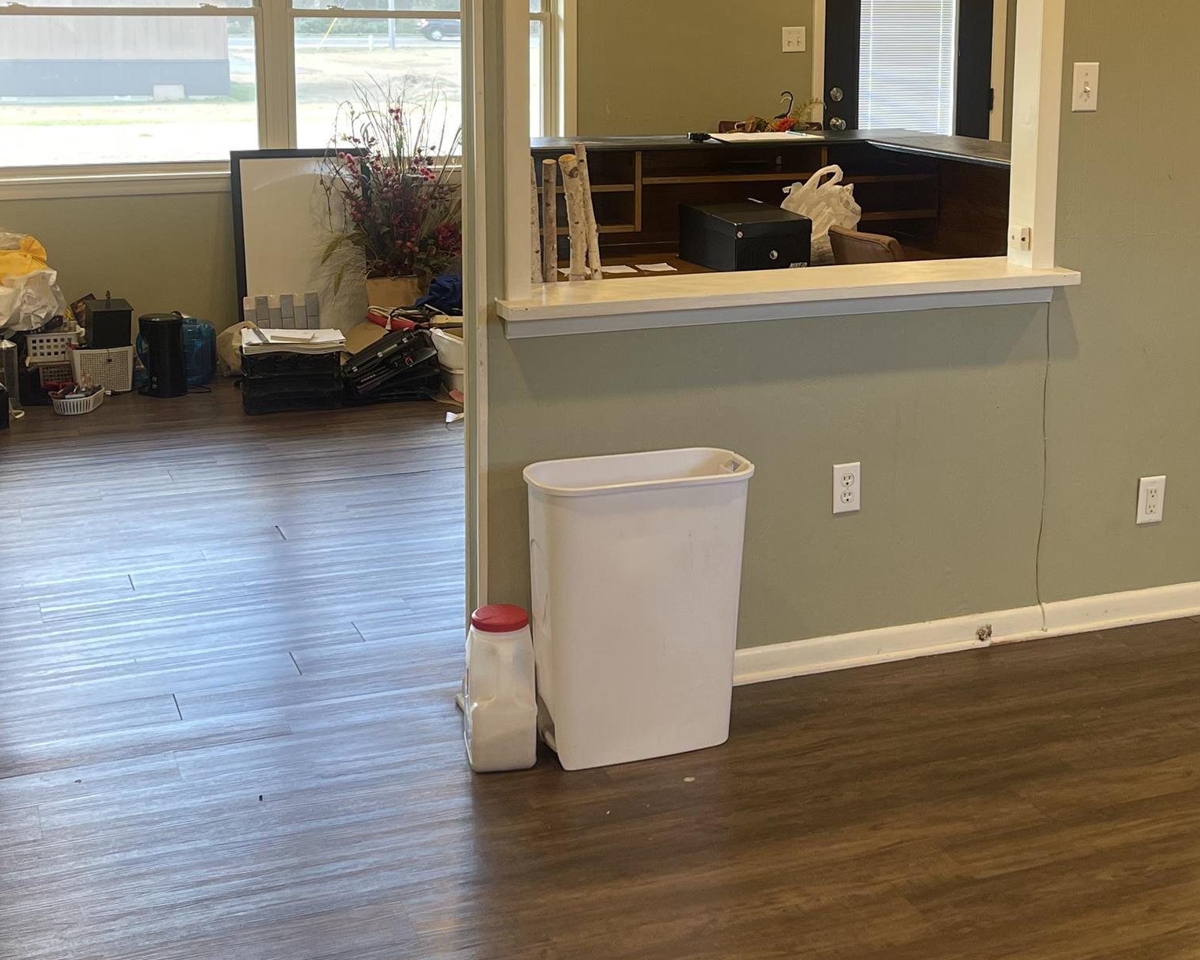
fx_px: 1811
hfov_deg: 36.4
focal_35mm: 51
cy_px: 277
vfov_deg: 29.4
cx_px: 757
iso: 100
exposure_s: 1/60
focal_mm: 5.1
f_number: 1.6
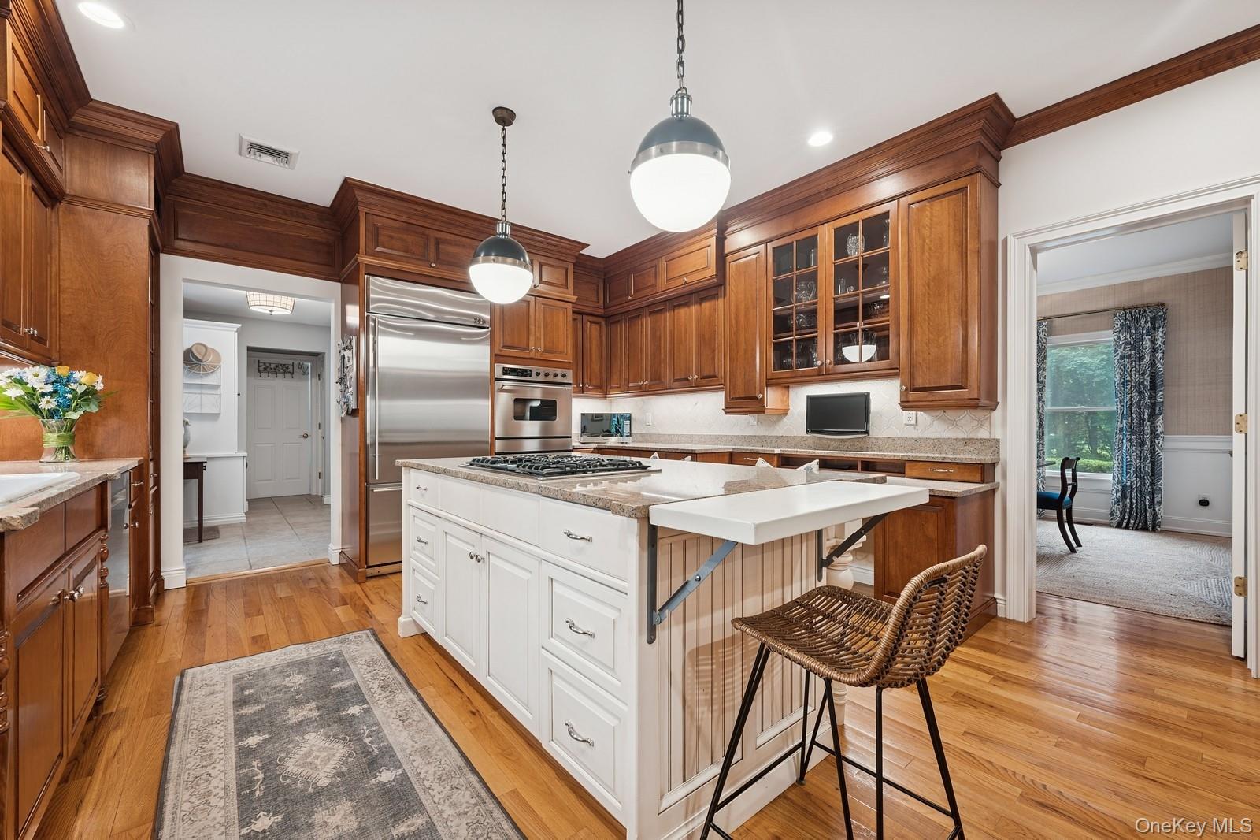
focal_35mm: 14
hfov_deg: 104.3
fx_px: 490
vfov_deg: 81.2
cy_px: 420
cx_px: 630
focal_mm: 14
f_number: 11
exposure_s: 1
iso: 100
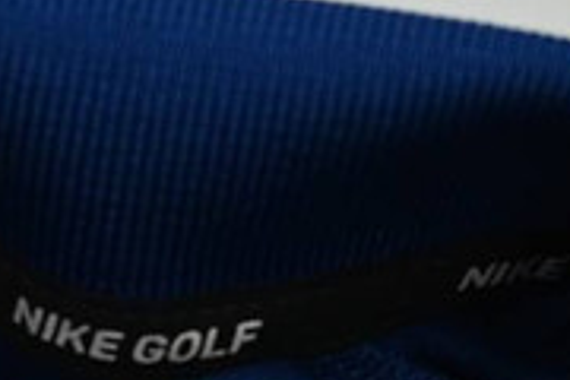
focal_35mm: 189
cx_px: -103
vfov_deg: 6.9
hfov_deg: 10.7
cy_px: 877
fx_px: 2992
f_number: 5.6
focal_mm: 34
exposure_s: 1/180
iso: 200
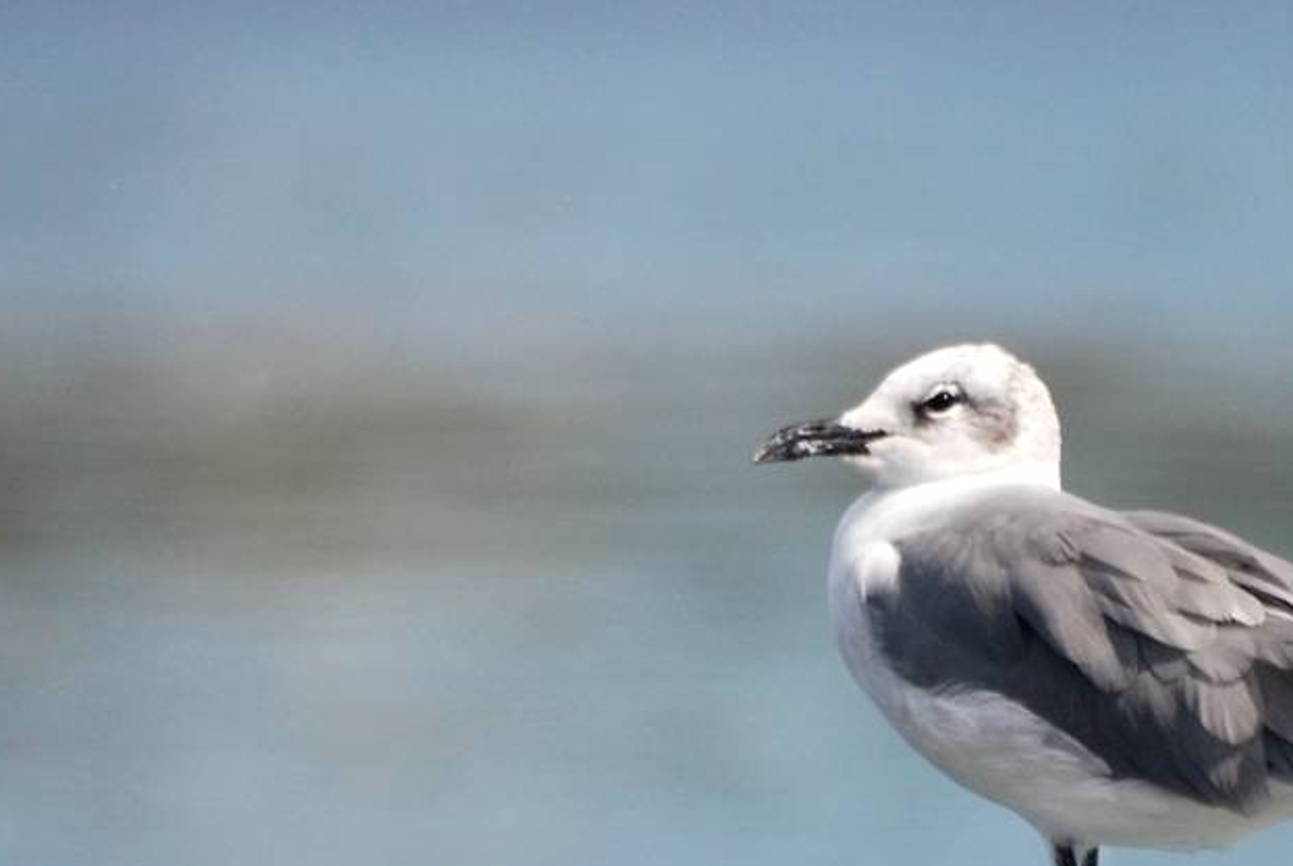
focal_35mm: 1156
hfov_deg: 1.8
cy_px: 676
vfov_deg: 1.2
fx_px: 41568
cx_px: 1005
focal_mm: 300
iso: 400
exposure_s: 1/1600
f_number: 5.6
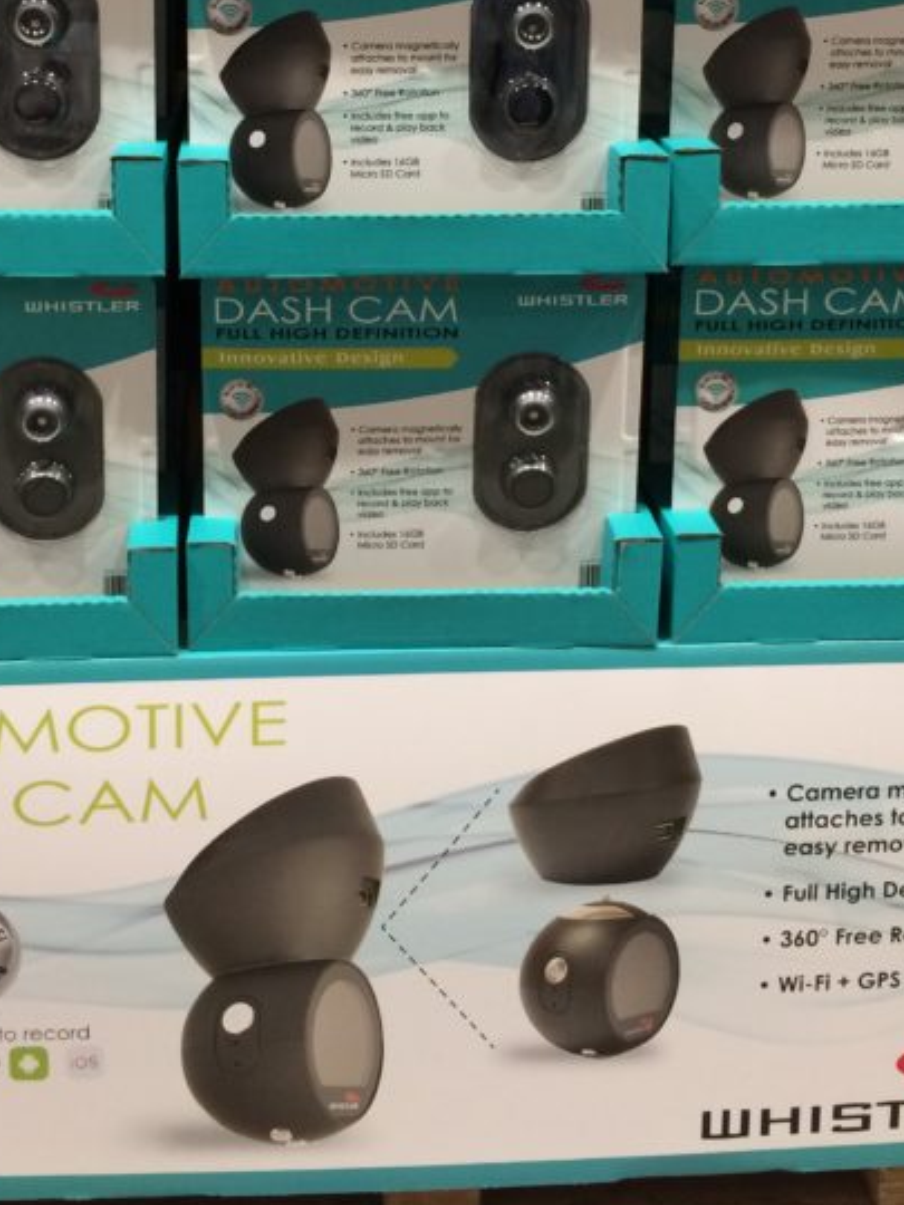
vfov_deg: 33.7
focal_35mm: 55
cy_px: 210
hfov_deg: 26.5
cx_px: 395
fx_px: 1915
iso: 125
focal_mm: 4.15
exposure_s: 1/30
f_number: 2.2
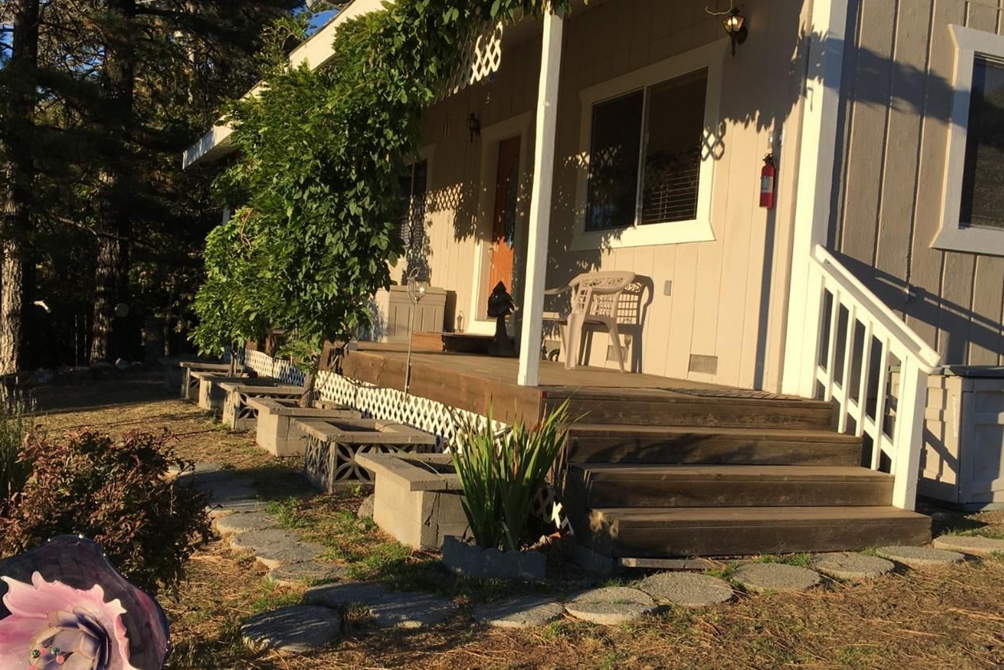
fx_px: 1004
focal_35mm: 36
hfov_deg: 53.1
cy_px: 362
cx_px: 508
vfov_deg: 36.9
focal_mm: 4.15
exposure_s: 1/1099
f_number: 2.2
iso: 25
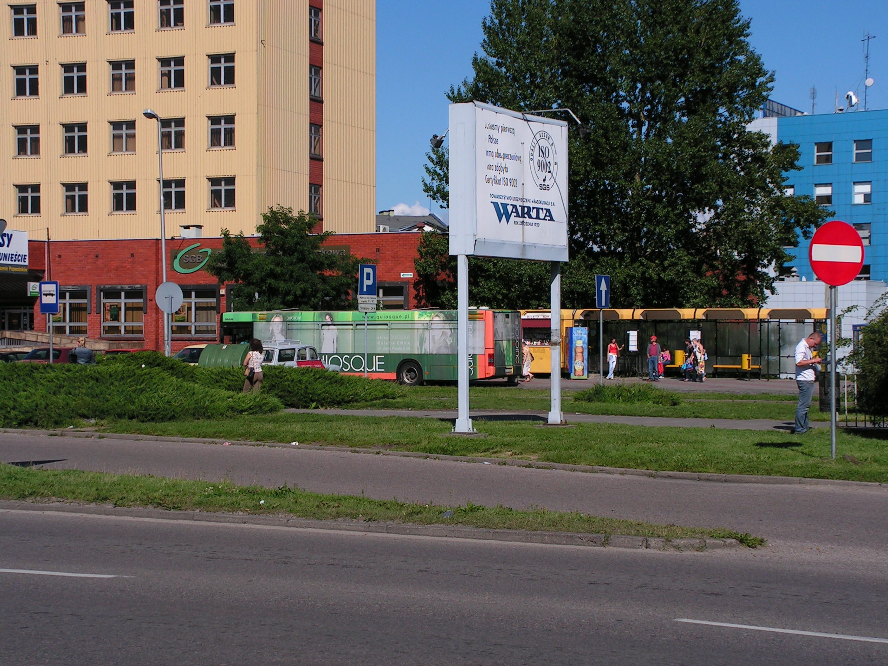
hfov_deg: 28.6
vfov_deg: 21.6
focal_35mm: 68
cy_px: 333
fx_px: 1744
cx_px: 444
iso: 64
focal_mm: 11.4
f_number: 4.8
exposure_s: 1/800
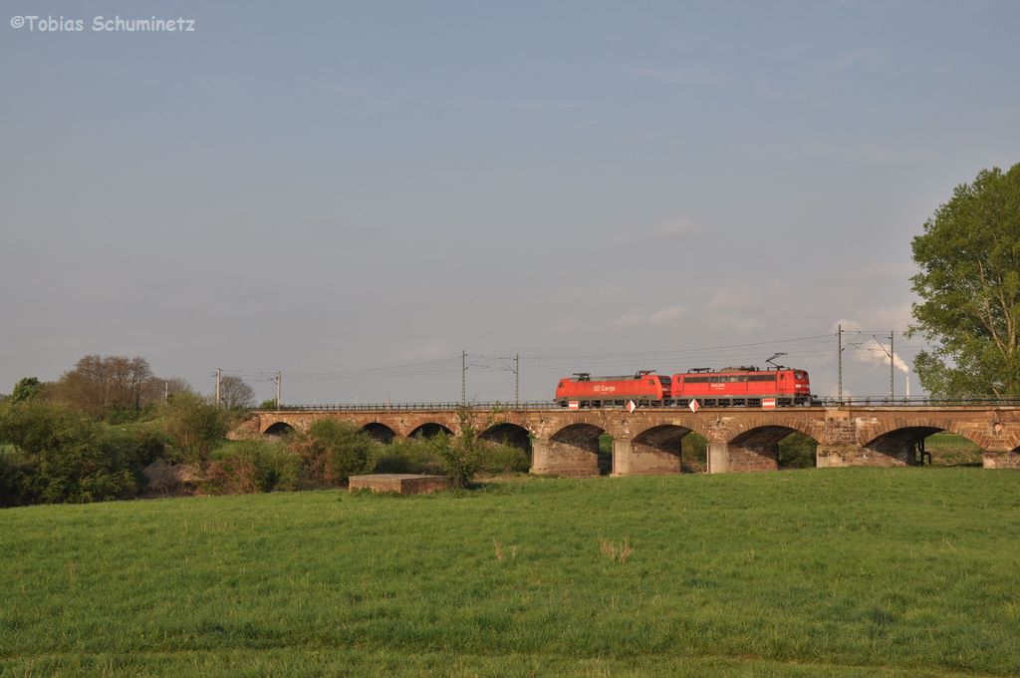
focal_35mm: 42
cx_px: 510
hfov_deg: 46.5
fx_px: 1188
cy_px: 339
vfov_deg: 31.8
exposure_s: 1/500
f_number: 9
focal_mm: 28
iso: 200
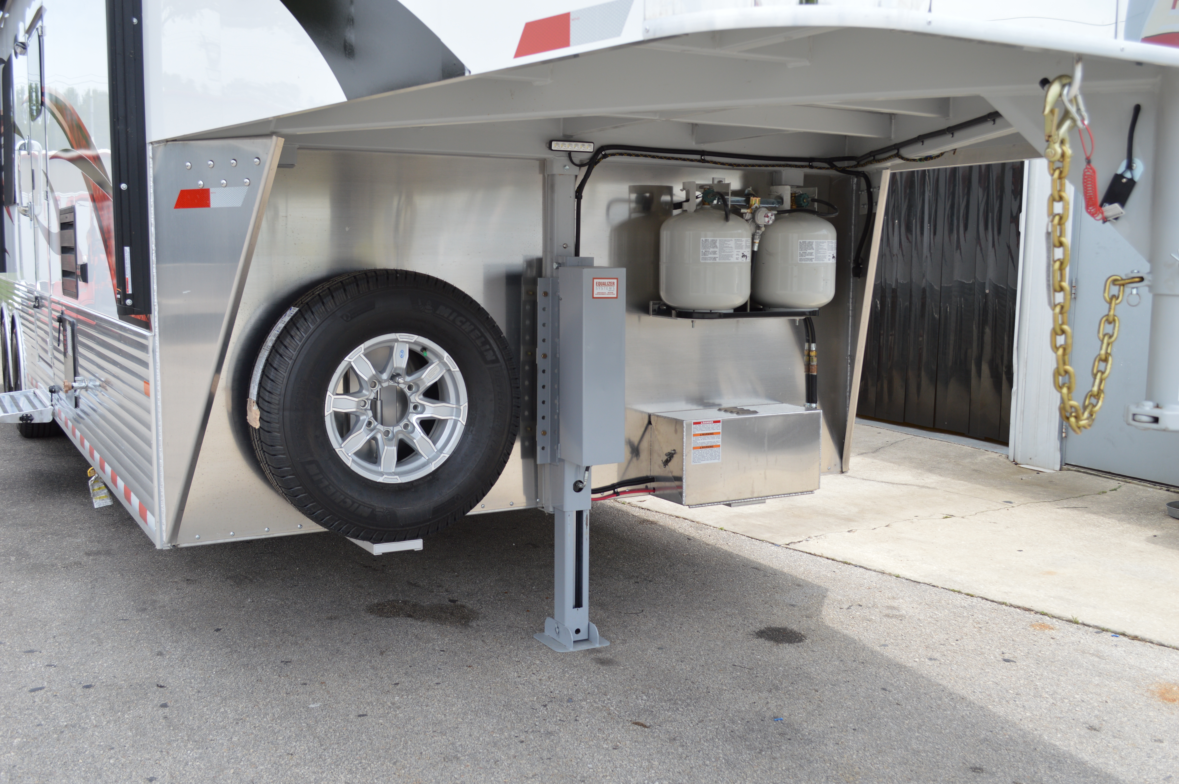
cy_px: 392
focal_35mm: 36
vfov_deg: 36.8
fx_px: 1178
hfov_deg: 53.2
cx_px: 590
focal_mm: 24
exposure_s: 1/250
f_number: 5.6
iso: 140
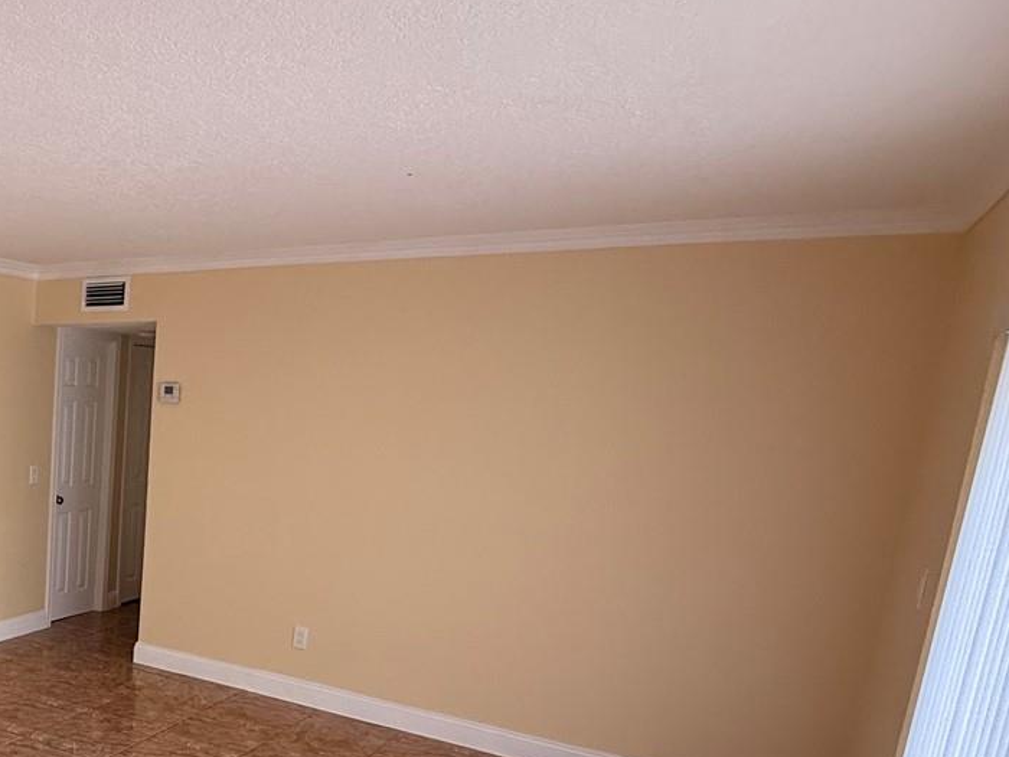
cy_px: 593
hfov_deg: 48.6
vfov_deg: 42.4
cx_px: 40
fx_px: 933
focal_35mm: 32
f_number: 2.2
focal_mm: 2.22
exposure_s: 1/99
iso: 160
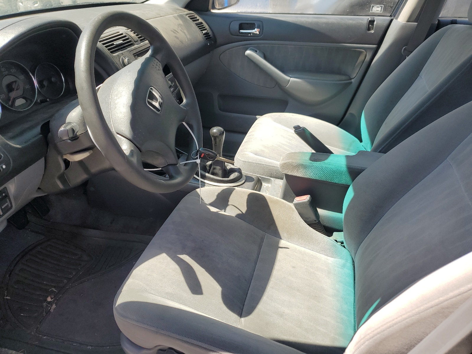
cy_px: 177
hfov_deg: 67.3
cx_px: 236
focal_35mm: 26
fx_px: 355
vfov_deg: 53.1
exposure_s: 1/714
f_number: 1.5
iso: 50
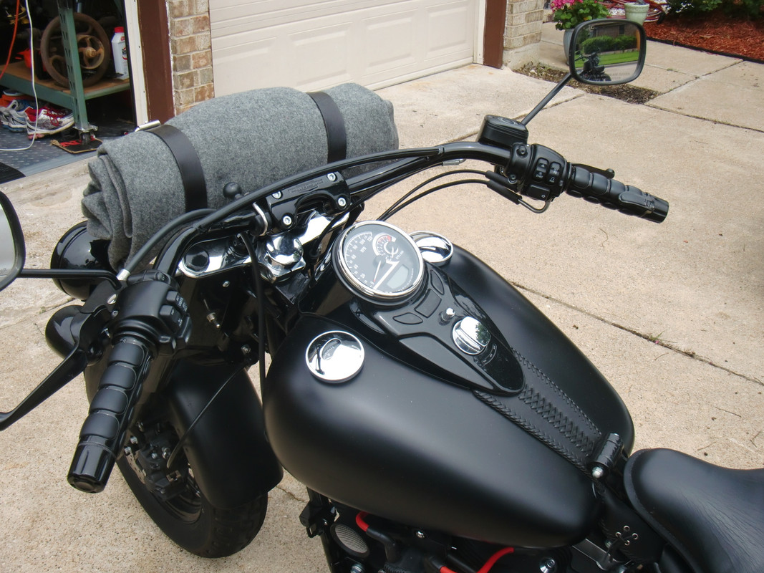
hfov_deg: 49.0
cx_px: 382
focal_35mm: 38
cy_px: 286
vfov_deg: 37.7
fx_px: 839
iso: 64
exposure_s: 1/250
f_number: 3.9
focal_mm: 6.66
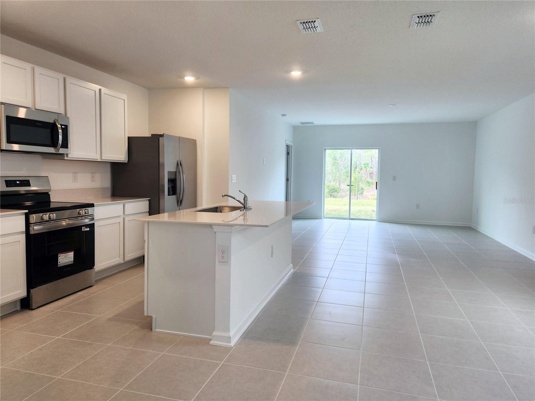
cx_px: 268
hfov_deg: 73.9
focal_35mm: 23
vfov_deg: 58.9
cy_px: 200
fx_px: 355
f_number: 1.8
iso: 64
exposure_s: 1/120
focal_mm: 5.4
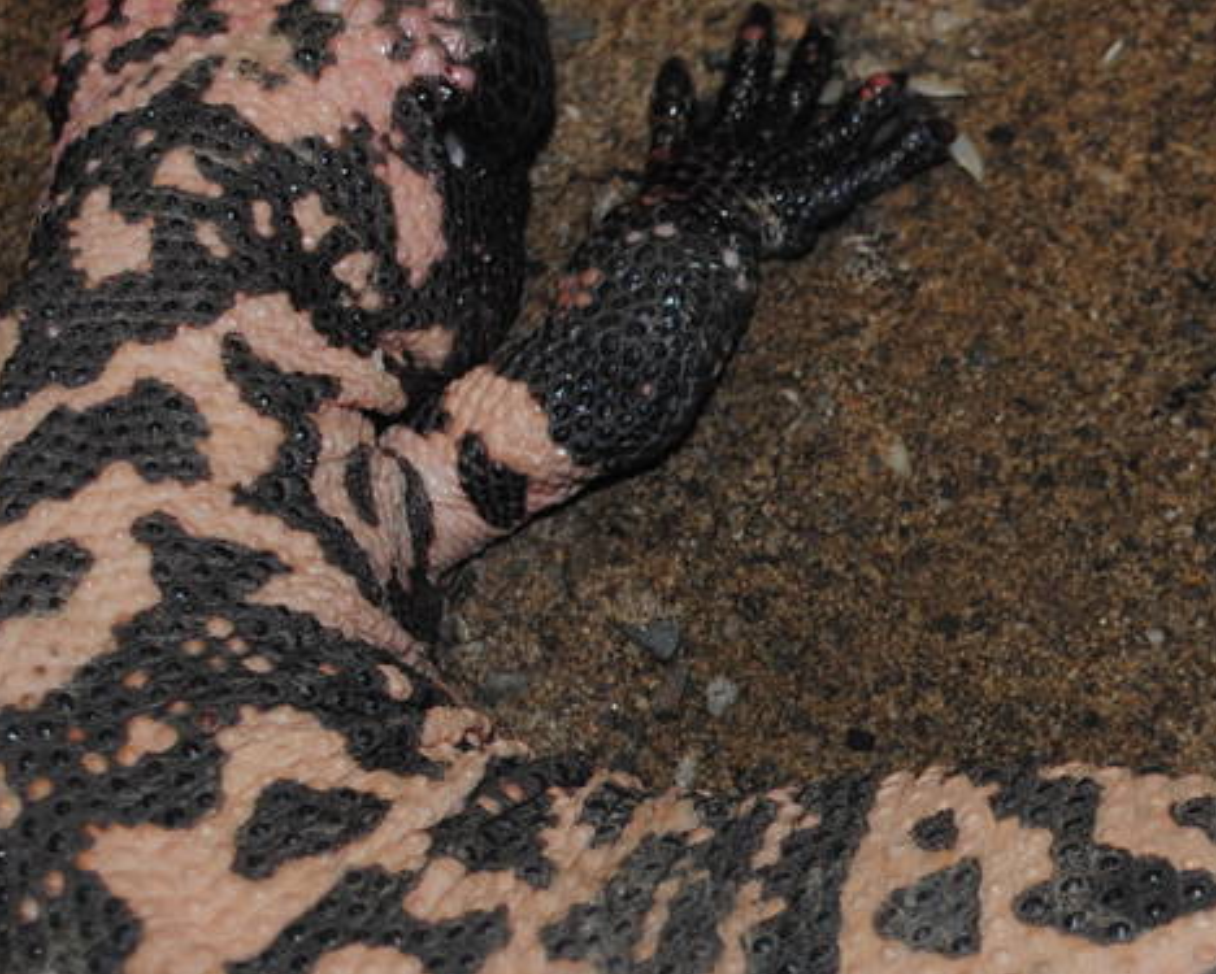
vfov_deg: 11.0
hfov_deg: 13.4
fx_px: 5027
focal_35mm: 140
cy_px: 806
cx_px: 1442
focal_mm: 29
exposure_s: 1/60
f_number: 4.5
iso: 200
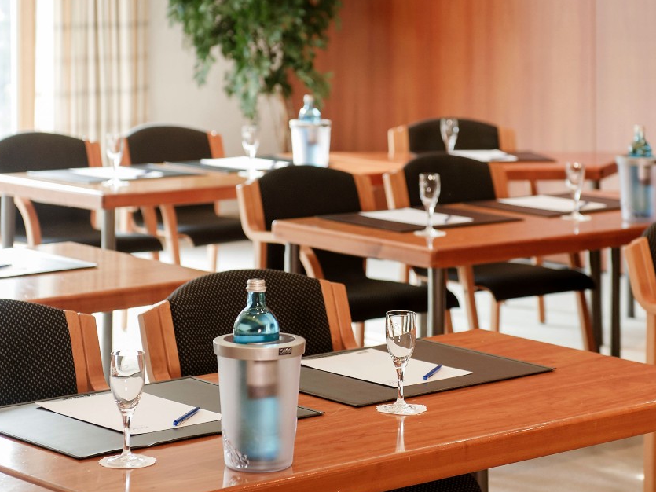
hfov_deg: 18.0
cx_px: 370
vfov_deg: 13.6
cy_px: 161
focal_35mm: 109
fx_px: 2065
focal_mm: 70
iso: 800
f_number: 3.5
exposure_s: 1/50
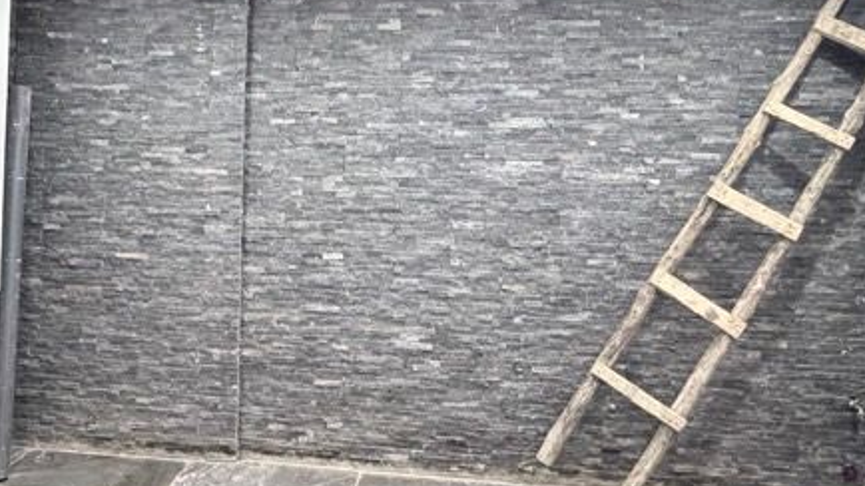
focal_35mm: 36
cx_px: 343
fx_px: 826
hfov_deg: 54.9
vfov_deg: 32.3
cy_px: 131
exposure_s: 1/33
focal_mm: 2.22
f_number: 2.2
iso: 1250
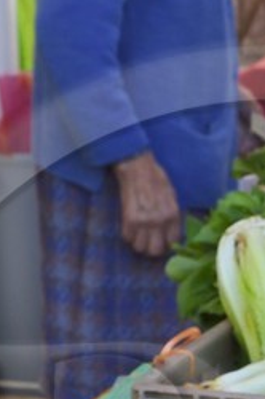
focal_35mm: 205
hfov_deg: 6.7
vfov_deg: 9.8
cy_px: 543
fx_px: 2270
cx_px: 284
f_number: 9
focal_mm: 32
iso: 200
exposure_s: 1/60
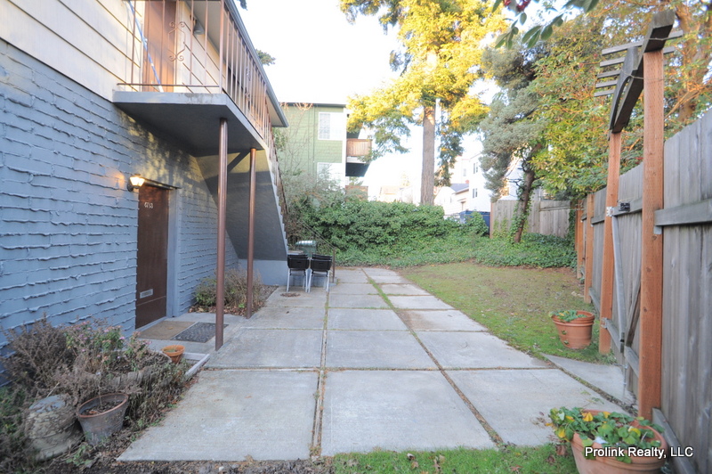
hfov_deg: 100.4
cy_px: 237
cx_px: 356
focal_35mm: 15
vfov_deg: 77.2
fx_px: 296
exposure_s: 1/60
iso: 560
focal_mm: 10
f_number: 4
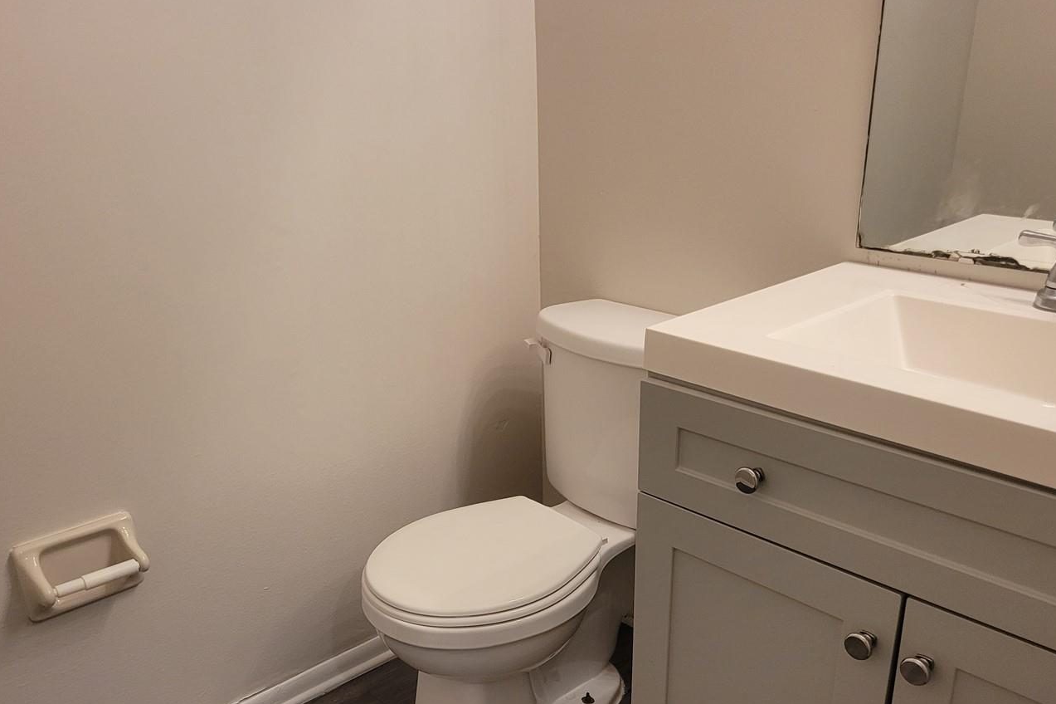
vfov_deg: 38.5
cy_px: 454
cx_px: 509
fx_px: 997
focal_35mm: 34
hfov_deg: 55.8
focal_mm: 5.4
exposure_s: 1/120
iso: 250
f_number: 1.8
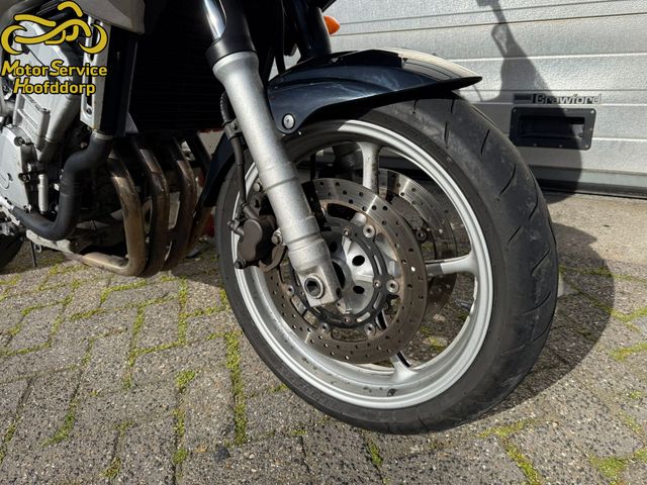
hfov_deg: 71.6
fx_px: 449
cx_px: 324
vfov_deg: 56.8
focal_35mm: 24
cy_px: 242
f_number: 1.78
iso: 125
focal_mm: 6.76
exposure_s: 1/7353
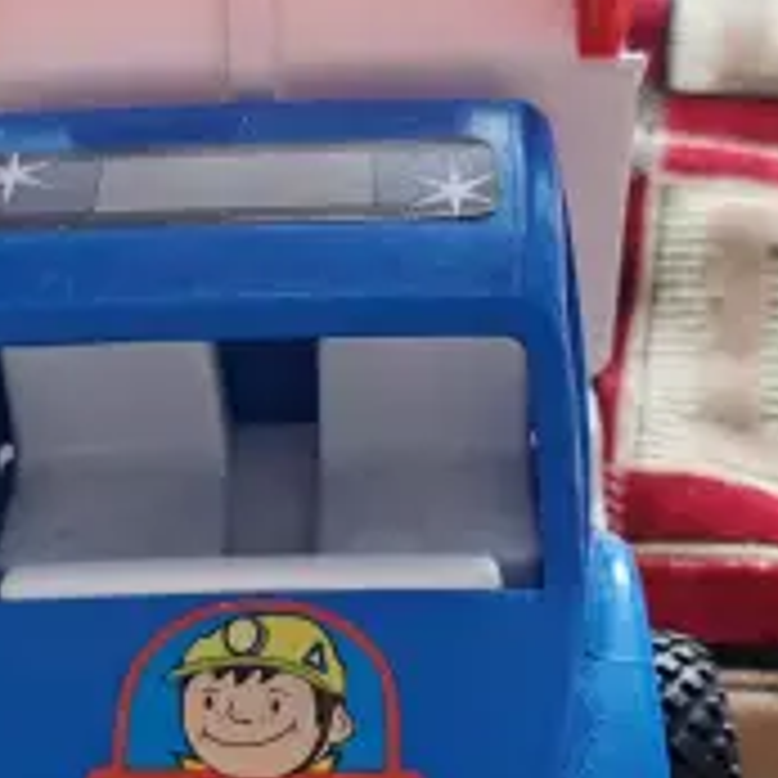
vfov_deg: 27.6
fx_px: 1577
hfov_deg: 27.7
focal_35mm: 62
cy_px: 499
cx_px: 351
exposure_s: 1/50
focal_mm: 6.12
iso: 640
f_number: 1.9
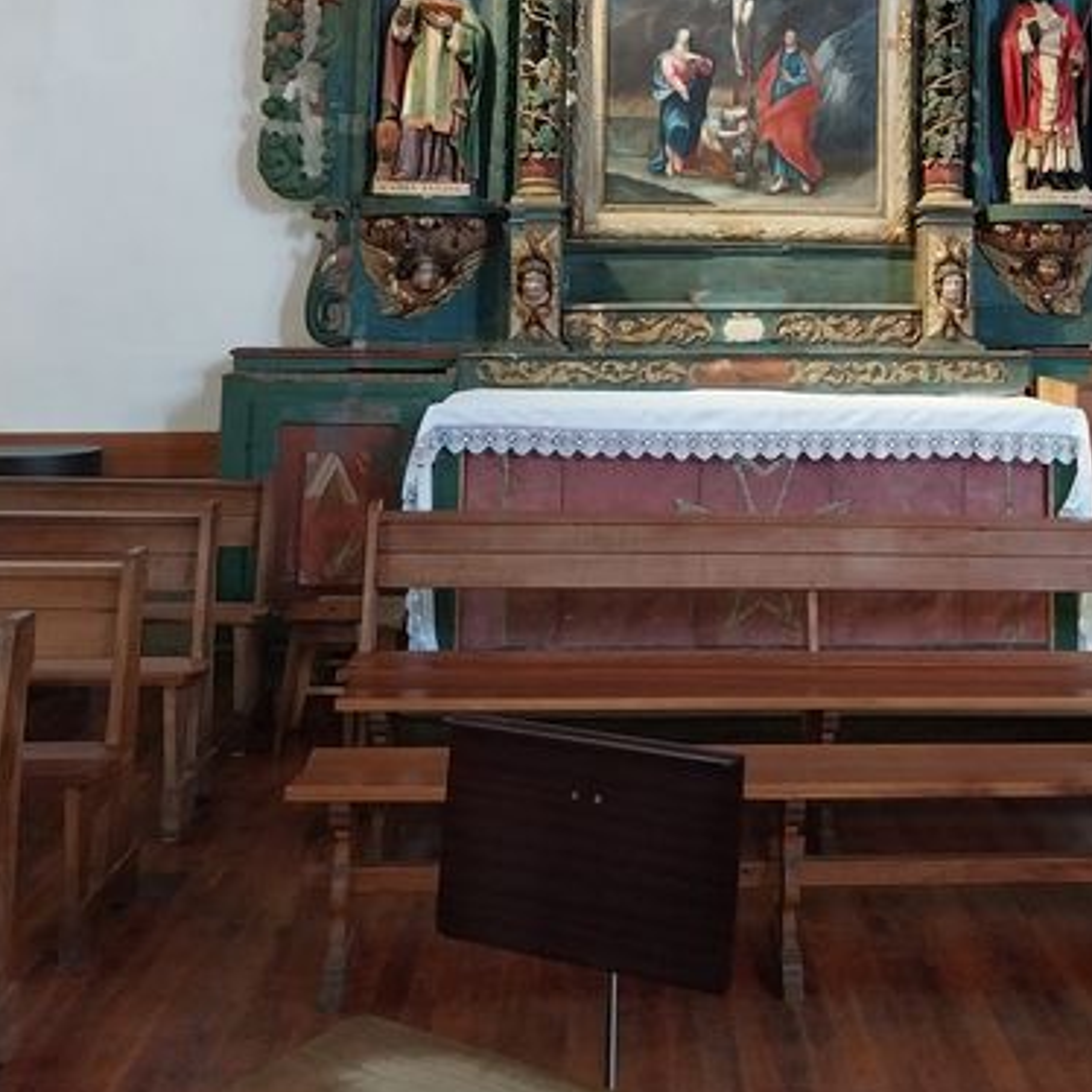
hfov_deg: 38.6
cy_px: 166
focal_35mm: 43
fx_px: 1535
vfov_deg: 37.3
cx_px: 755
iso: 400
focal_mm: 4
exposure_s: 1/25
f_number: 1.8
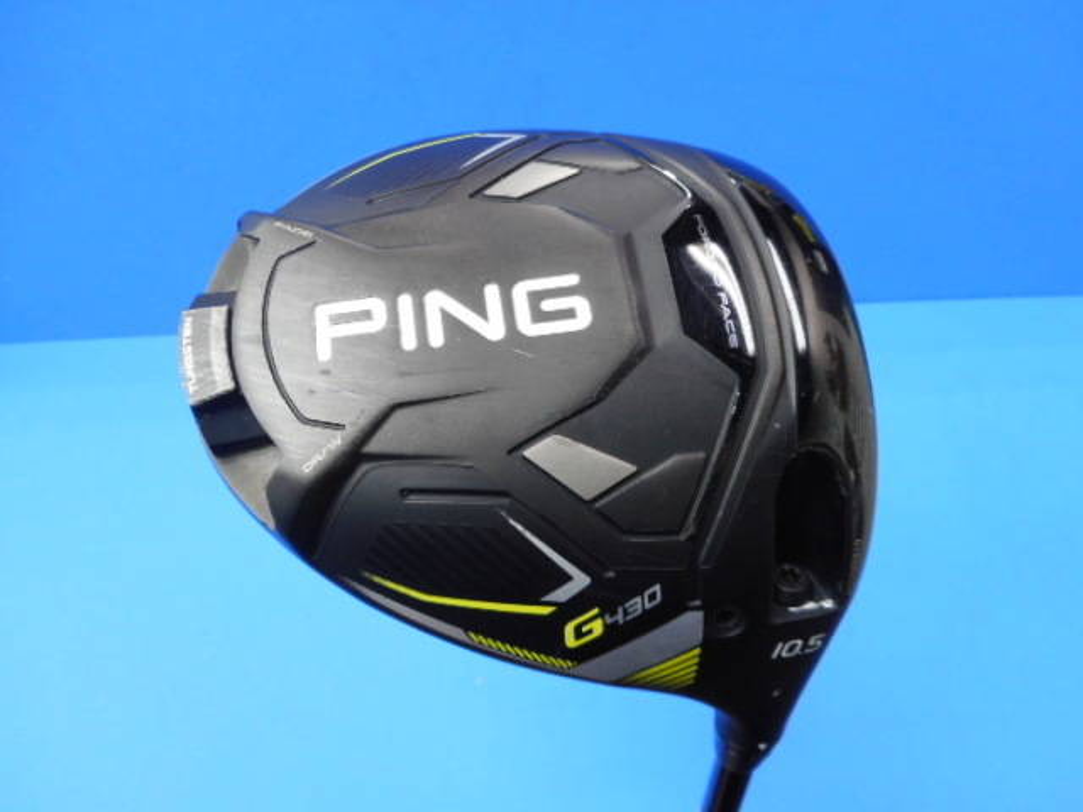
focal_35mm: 29
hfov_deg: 61.7
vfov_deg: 48.2
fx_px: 907
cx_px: 542
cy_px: 406
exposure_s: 1/30
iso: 200
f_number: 4
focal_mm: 5.2
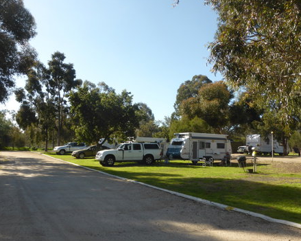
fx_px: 285
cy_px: 121
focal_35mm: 32
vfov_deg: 45.8
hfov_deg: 55.7
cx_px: 152
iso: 100
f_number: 3.6
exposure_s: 1/500
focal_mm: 5.4
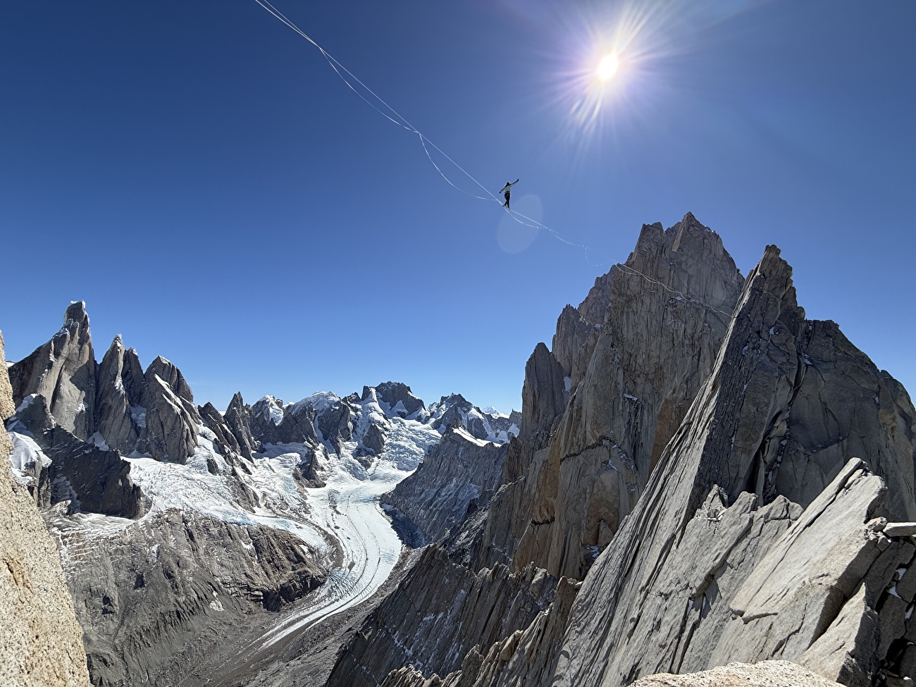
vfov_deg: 85.7
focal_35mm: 14
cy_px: 344
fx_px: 370
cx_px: 458
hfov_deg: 102.1
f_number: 2.2
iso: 50
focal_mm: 2.22
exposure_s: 1/4762
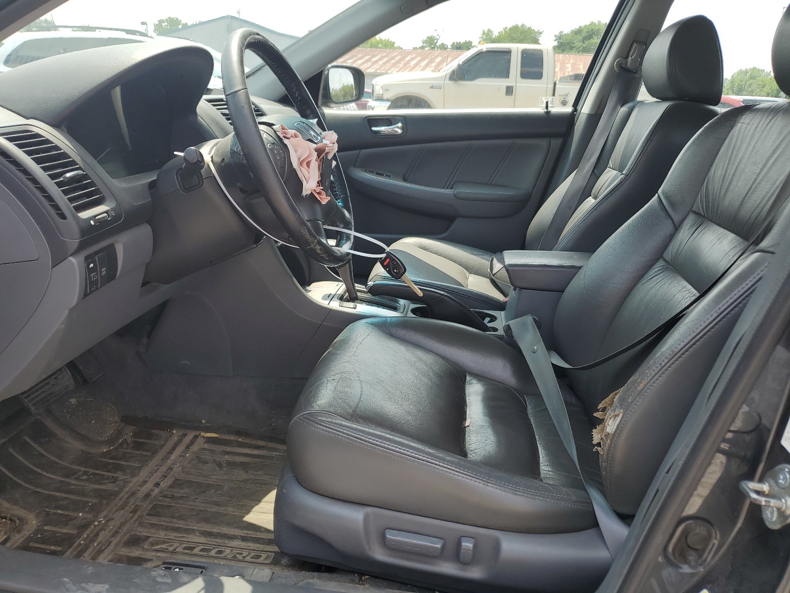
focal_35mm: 26
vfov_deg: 53.1
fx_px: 593
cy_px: 296
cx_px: 395
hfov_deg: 67.3
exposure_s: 1/1000
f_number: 1.5
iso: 50
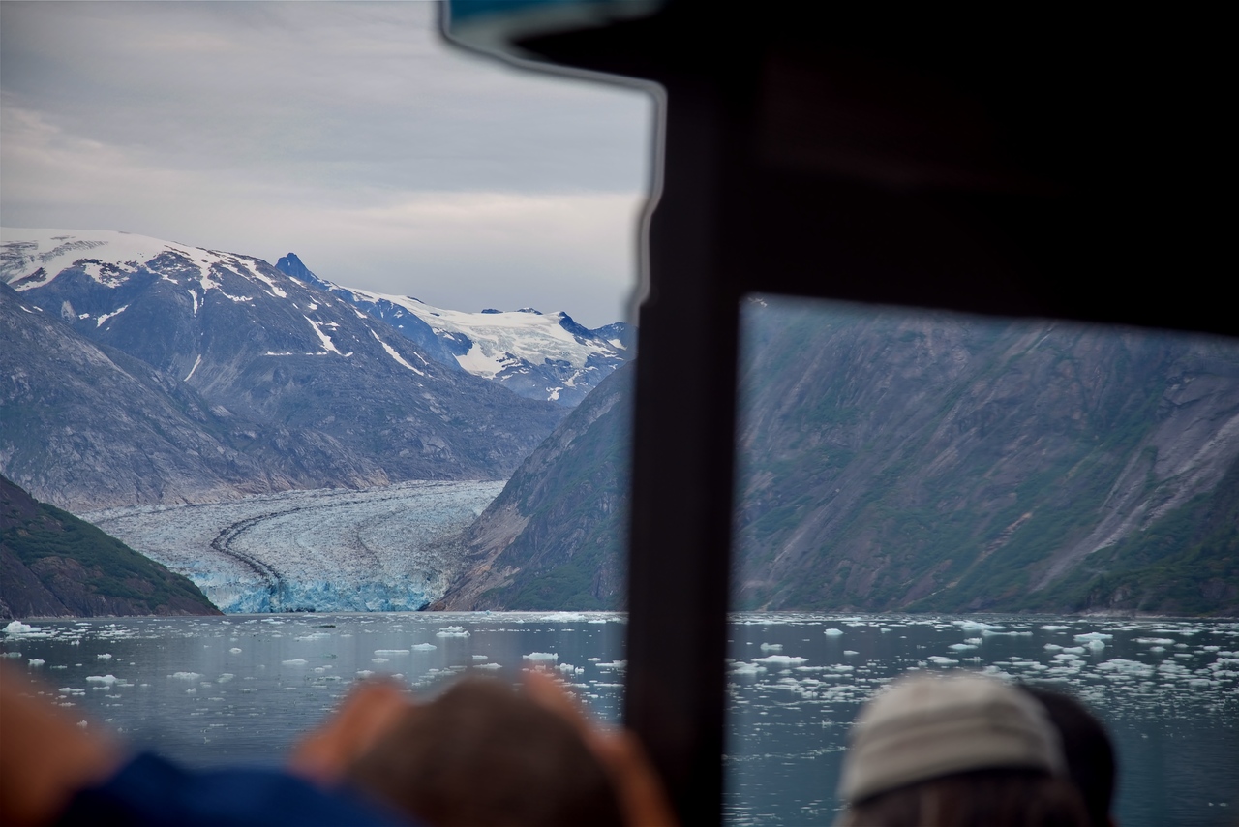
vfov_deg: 11.4
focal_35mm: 120
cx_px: 620
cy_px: 414
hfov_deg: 17.1
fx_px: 4131
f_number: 6.3
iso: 100
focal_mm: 120
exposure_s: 1/250
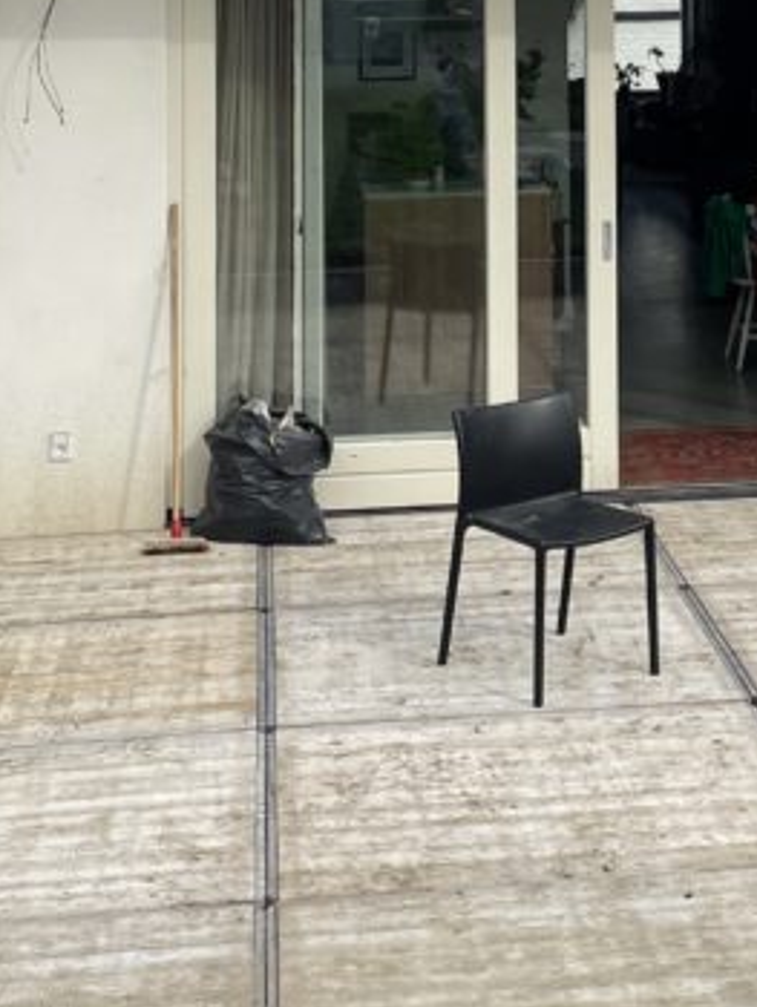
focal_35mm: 76
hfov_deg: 19.2
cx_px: 587
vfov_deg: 23.9
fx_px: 2213
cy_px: -118
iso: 32
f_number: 1.6
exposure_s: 1/2132
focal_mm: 4.2
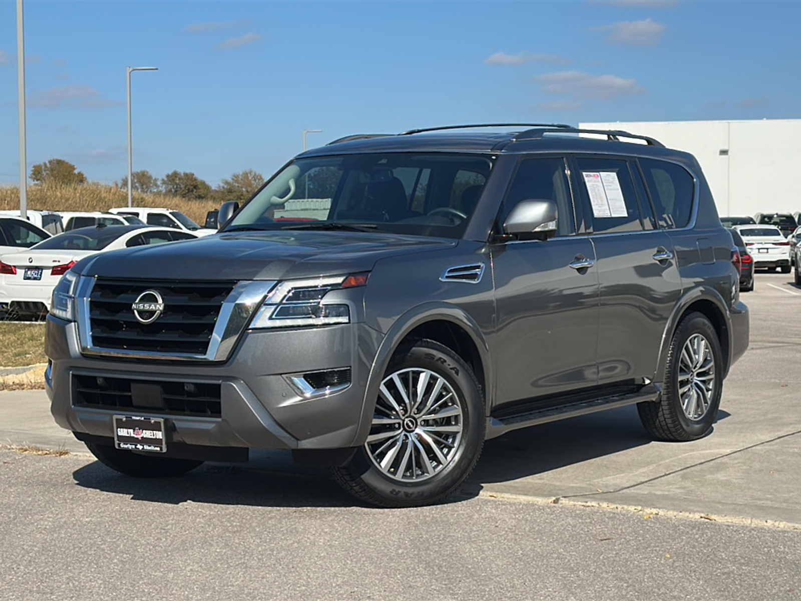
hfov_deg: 31.7
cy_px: 300
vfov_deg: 24.0
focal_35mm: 61
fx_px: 1412
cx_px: 400
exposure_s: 1/6711
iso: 100
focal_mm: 6.86
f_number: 1.78
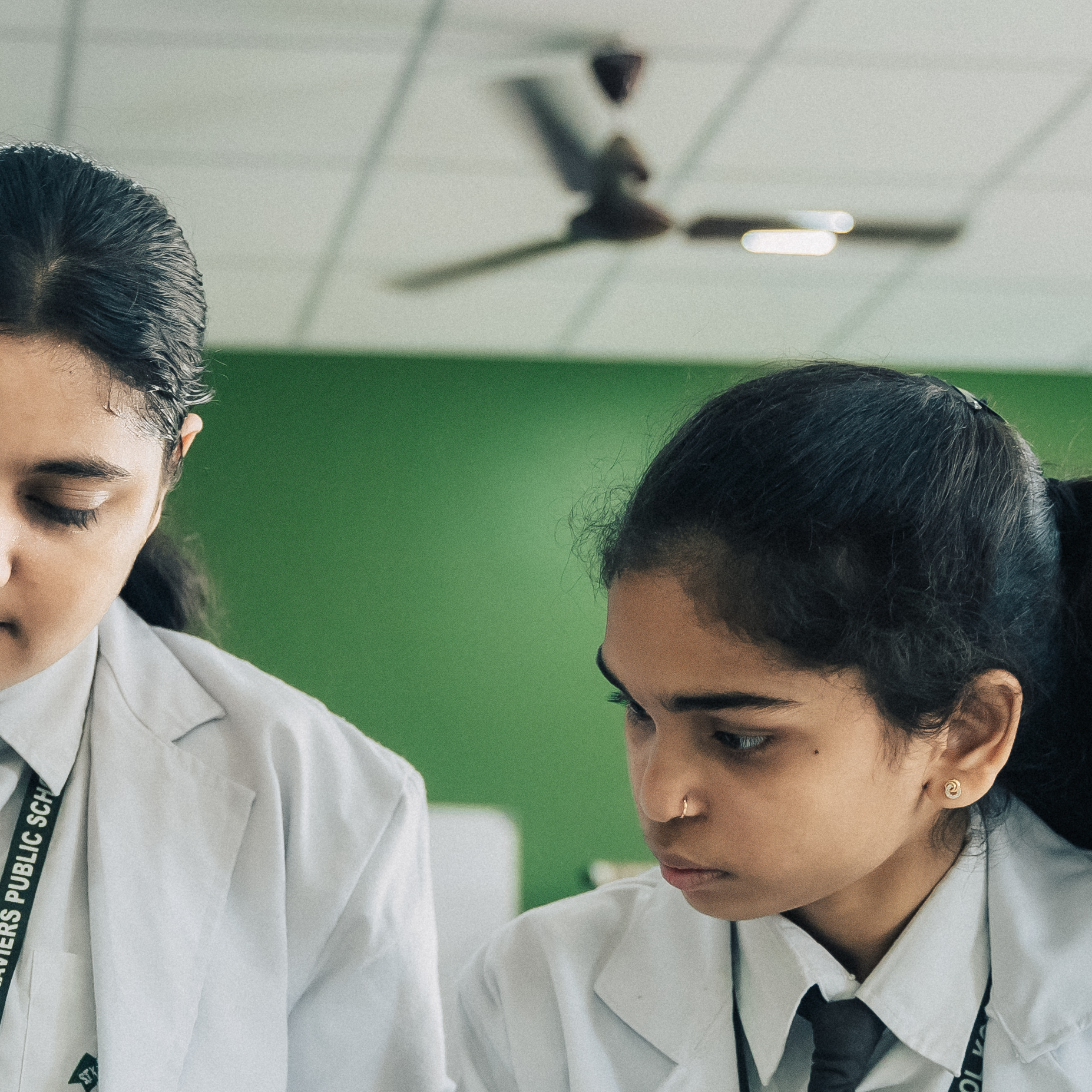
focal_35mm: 88
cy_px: 679
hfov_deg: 19.0
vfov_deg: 19.7
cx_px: -101
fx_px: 3141
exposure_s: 1/160
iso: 1250
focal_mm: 32
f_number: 2.8
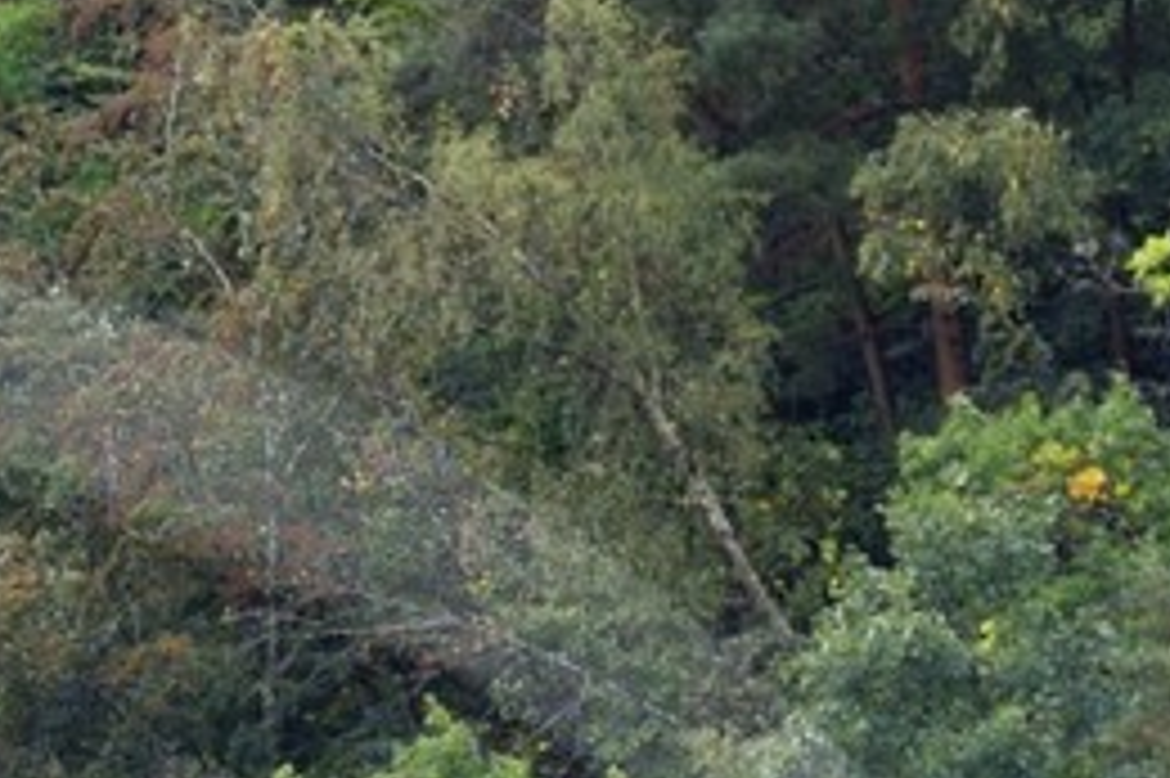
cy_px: 2096
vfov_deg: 1.1
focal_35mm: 1231
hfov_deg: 1.7
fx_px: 39981
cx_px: -446
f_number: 7.1
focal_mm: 200
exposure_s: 1/320
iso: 800
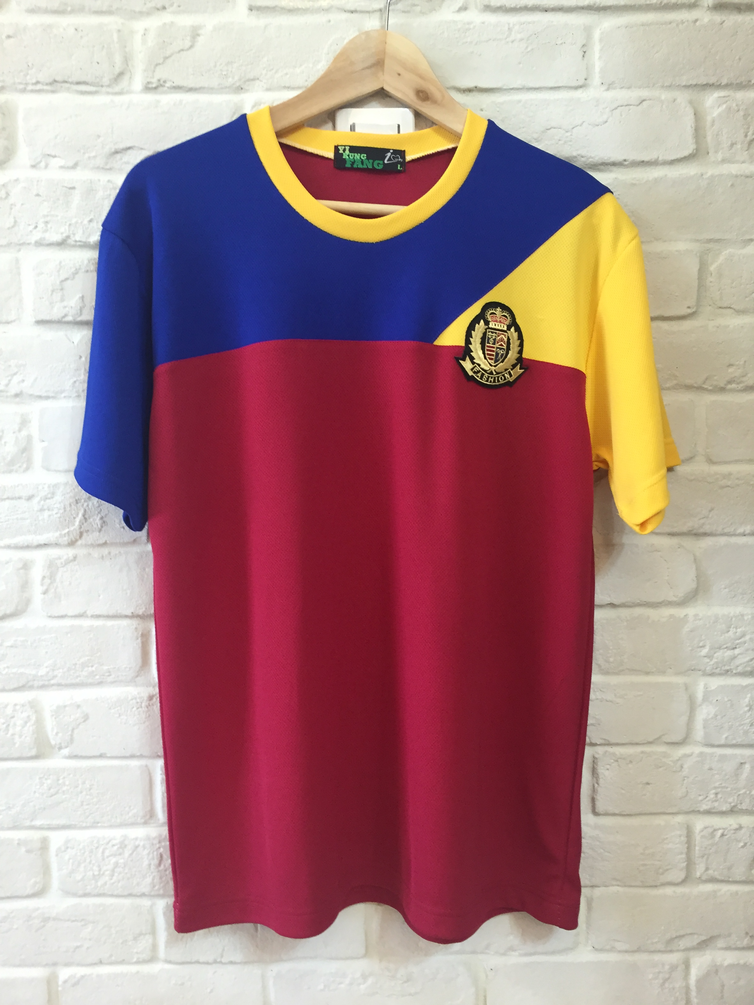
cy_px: 502
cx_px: 377
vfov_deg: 61.7
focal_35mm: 29
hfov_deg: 48.2
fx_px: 842
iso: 125
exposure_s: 1/30
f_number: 2.2
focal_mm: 4.15
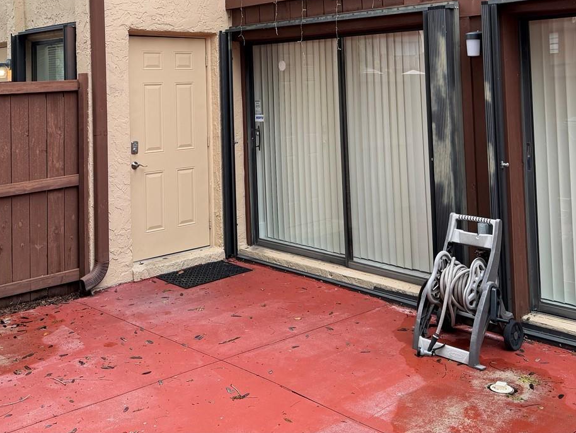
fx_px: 699
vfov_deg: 32.9
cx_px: 225
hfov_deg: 44.5
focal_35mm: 42
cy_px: 56
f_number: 1.78
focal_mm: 6.76
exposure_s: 1/358
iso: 100
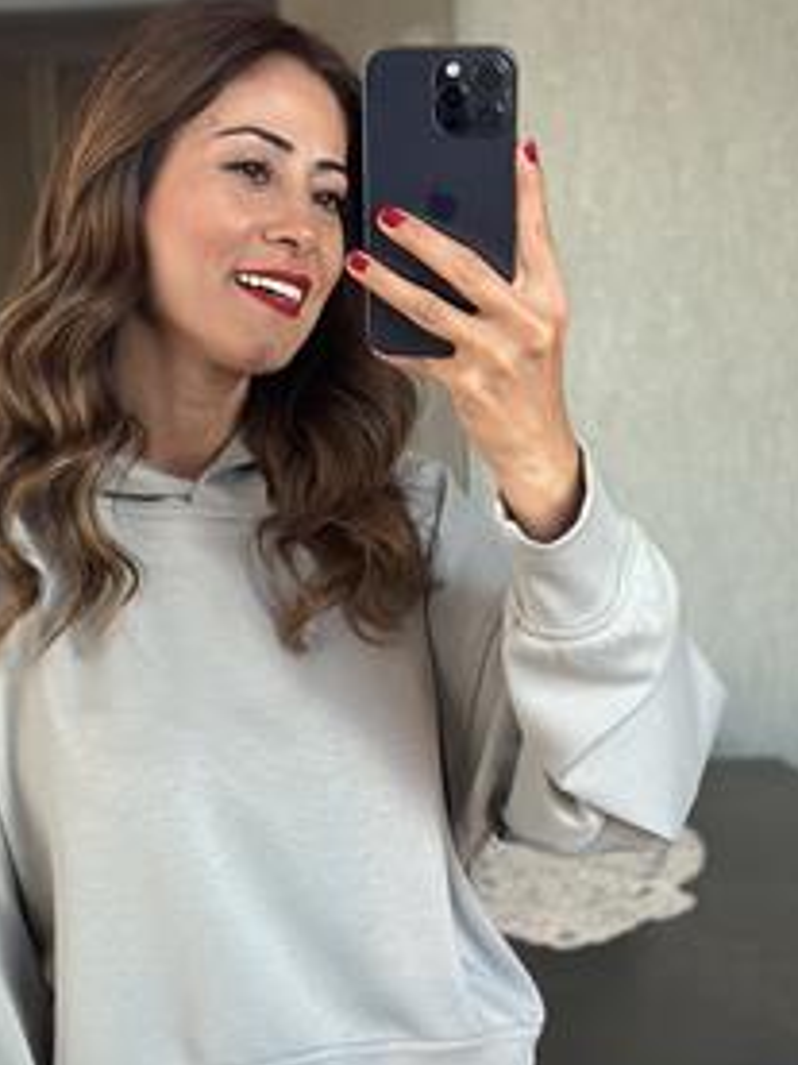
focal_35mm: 88
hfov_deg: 16.7
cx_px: 258
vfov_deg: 22.2
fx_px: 2705
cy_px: 718
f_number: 1.78
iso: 320
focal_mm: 6.86
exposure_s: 1/60
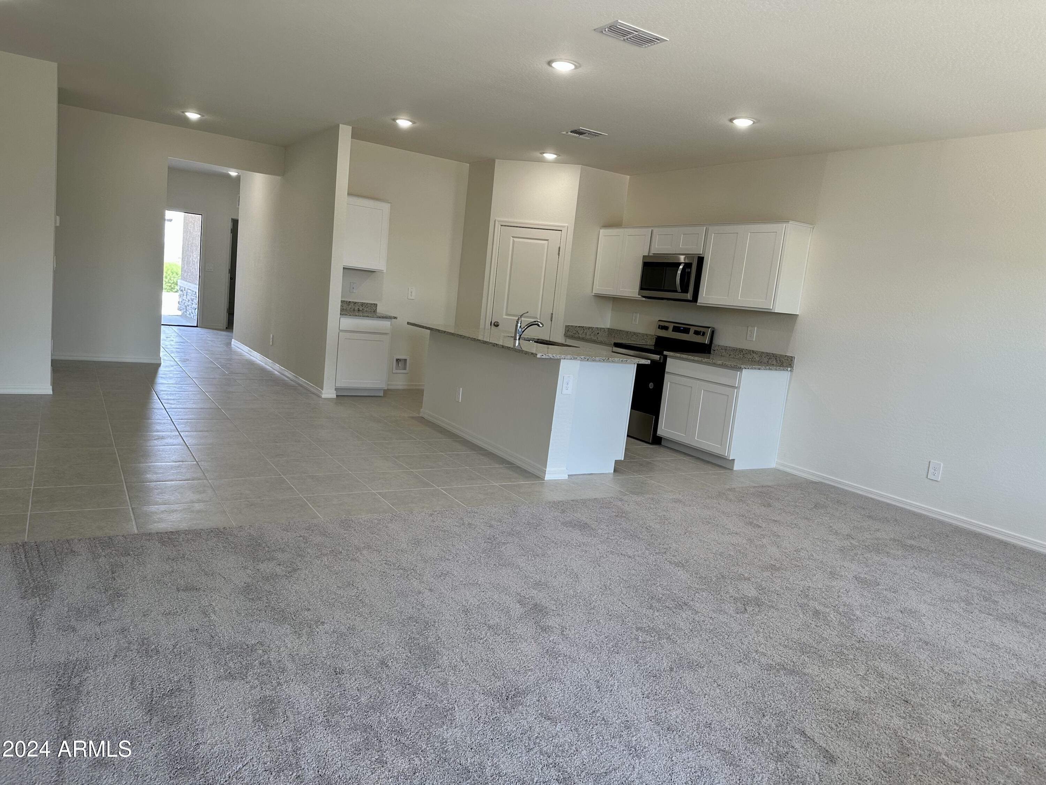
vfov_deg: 56.8
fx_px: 725
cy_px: 392
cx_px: 523
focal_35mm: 24
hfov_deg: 71.6
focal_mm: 6.86
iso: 100
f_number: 1.78
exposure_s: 1/163
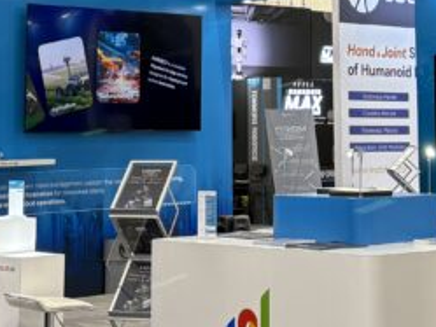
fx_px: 1348
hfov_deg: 18.3
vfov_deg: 13.5
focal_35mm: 107
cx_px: 289
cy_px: -65
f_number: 1.6
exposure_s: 1/120
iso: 80
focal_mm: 5.96
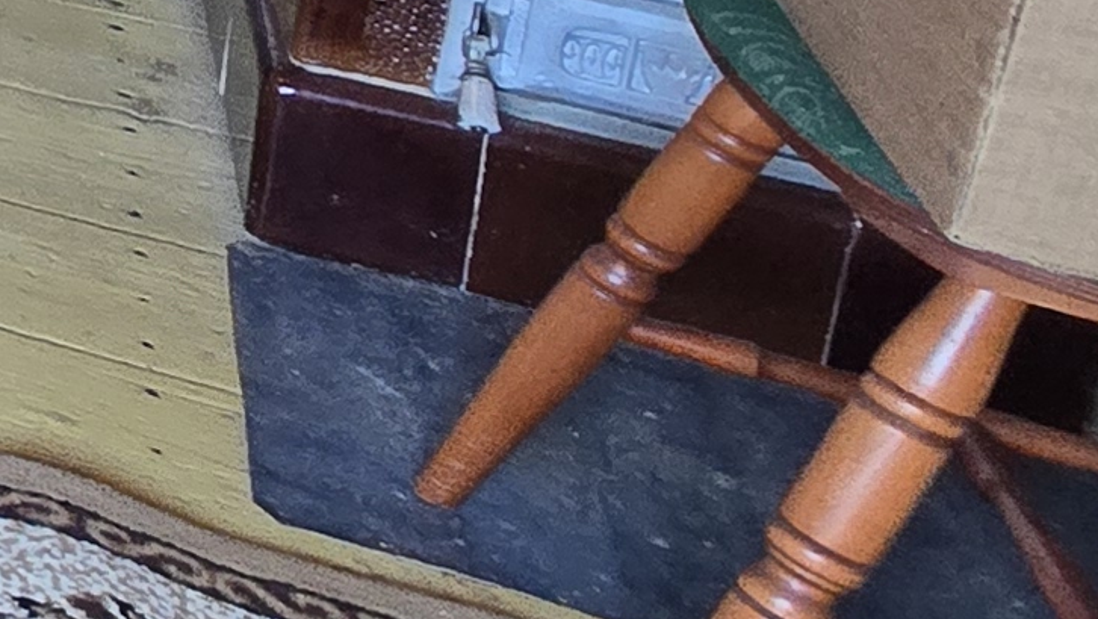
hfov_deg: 14.1
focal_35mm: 78
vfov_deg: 12.8
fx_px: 2272
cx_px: -1697
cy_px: -752
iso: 200
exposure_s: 1/50
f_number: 2.2
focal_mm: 2.2
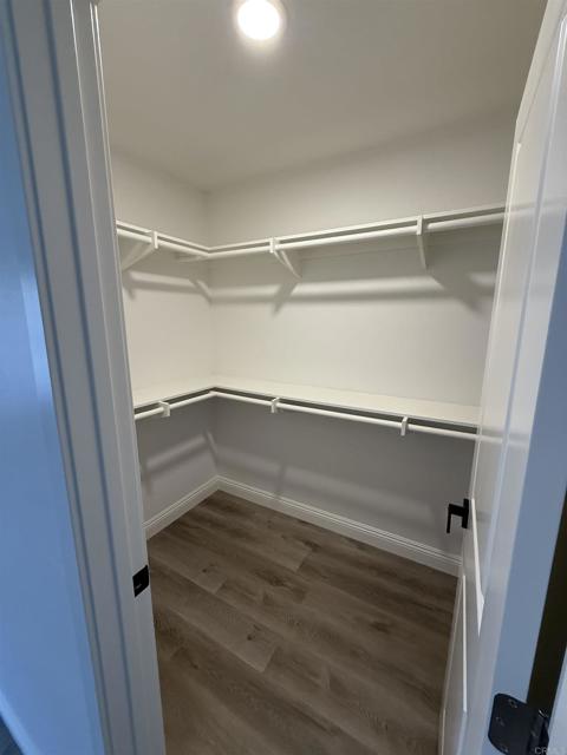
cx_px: 284
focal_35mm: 14
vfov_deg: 102.1
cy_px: 378
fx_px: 306
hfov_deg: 85.7
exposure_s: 1/120
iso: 250
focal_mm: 2.22
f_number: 2.2
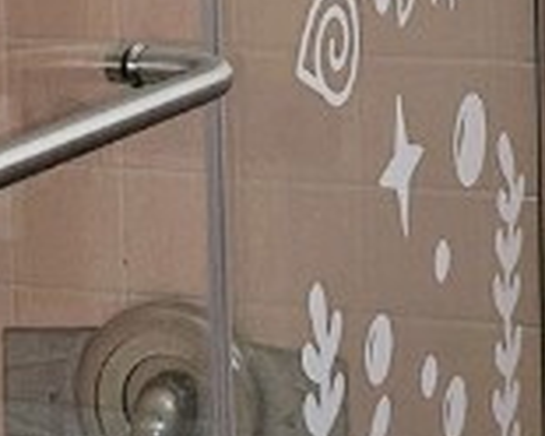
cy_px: -102
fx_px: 2387
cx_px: 573
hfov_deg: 12.8
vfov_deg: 10.3
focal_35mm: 148
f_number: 1.8
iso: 125
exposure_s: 1/60
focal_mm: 5.4
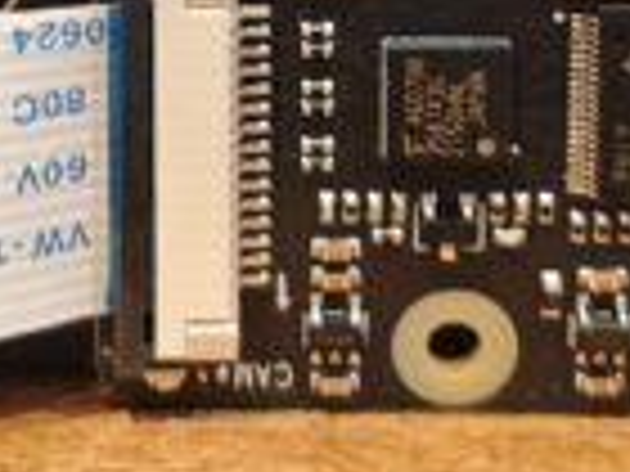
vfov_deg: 7.4
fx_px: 3494
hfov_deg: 10.3
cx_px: 99
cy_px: -485
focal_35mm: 192
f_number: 1.62
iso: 800
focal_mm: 6.55
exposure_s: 1/50
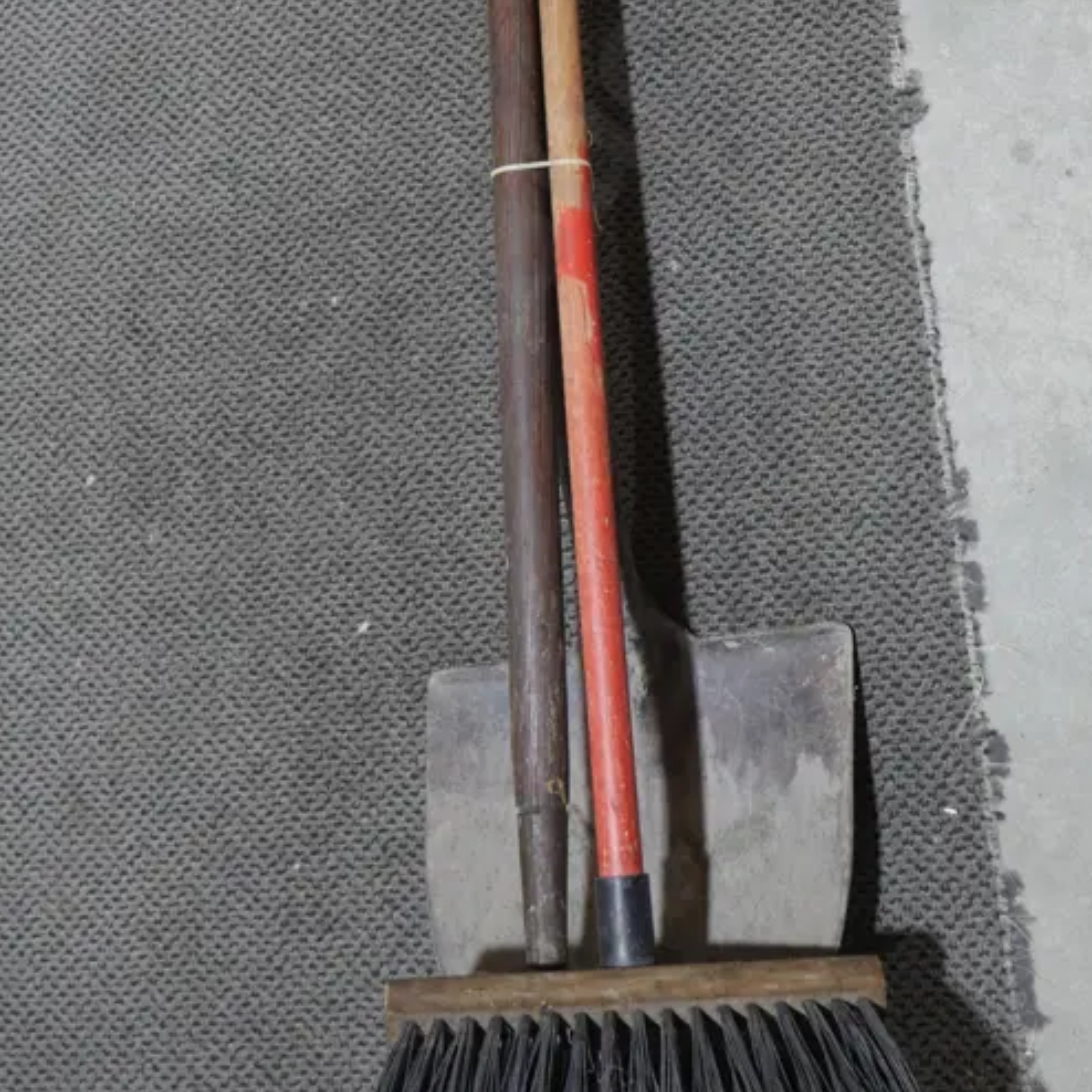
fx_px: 1963
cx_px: 594
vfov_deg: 29.9
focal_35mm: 55
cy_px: 139
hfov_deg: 31.1
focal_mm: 15
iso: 250
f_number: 3.6
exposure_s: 1/60
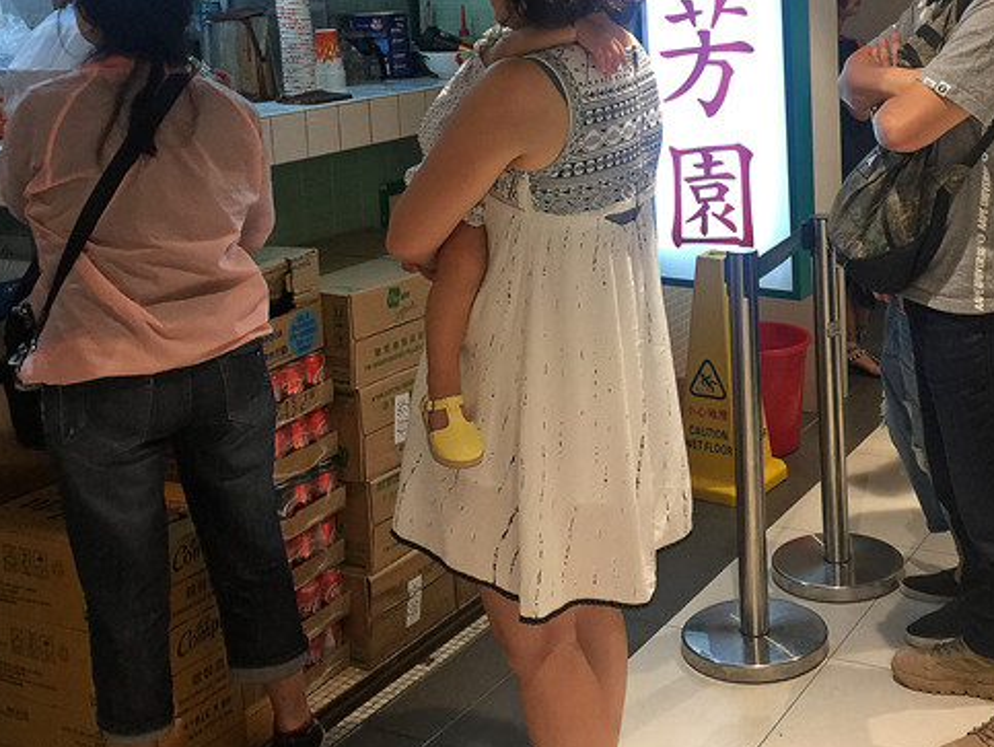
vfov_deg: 29.8
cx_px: 659
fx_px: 1379
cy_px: 187
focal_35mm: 48
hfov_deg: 39.2
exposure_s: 1/33
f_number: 2.2
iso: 50
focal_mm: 4.15
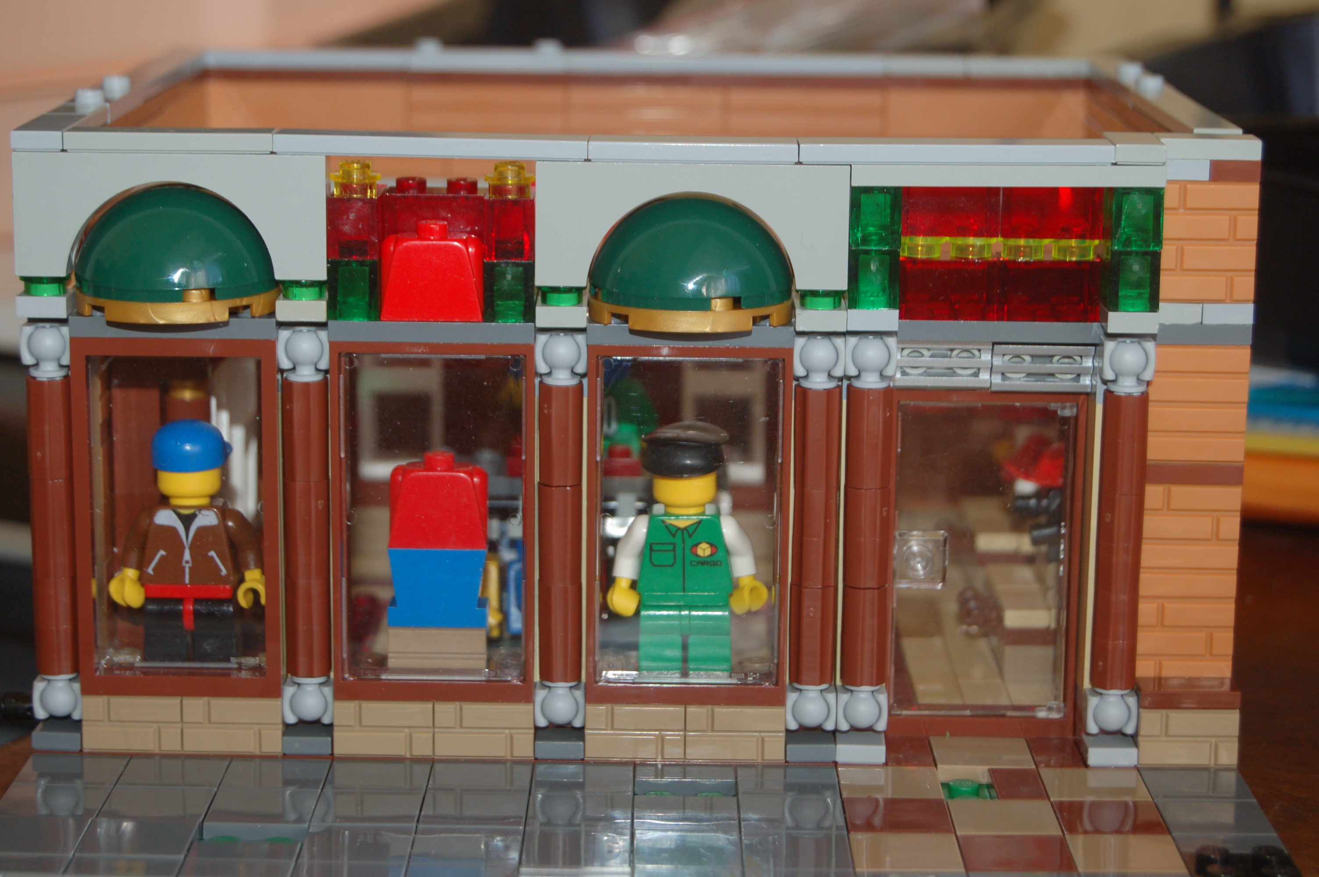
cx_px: 660
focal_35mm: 82
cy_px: 438
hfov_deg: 24.6
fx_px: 3020
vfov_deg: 16.5
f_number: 5.6
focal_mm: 55
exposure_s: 1/60
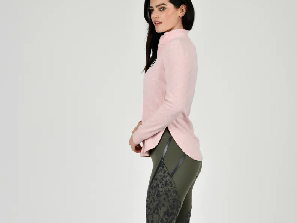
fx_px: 875
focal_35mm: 102
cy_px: 167
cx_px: 150
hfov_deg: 19.3
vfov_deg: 14.4
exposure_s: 1/160
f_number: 7.1
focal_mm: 70
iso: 200
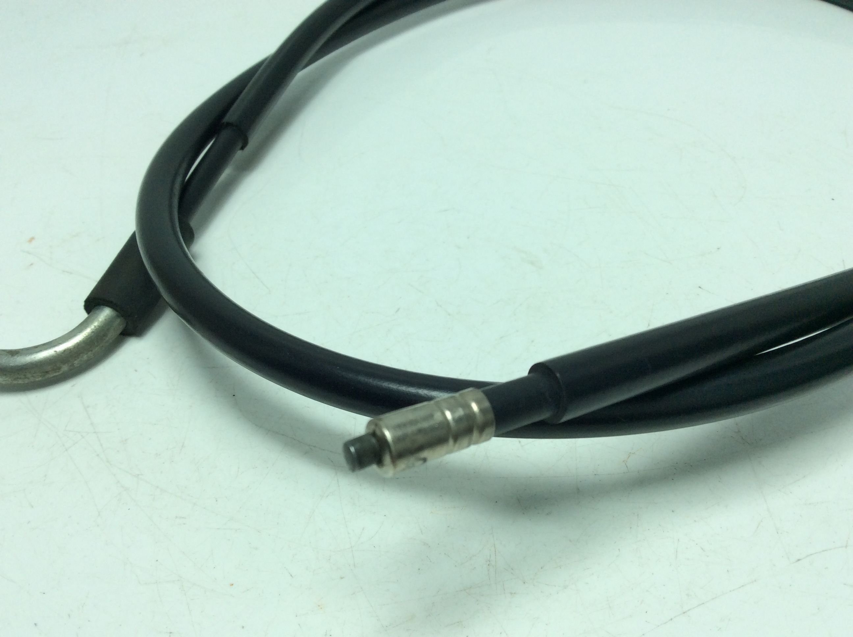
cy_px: 318
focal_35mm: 32
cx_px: 426
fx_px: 787
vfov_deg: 44.1
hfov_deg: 56.9
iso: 32
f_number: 2.4
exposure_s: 1/545
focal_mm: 3.3
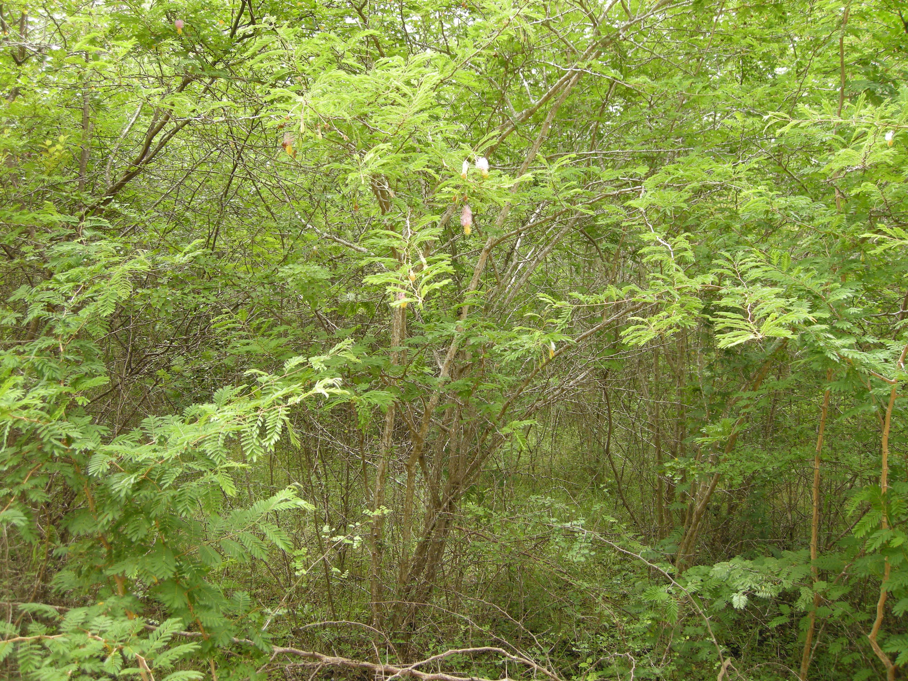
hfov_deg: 52.6
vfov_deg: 40.7
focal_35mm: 35
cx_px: 454
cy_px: 340
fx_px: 918
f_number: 3.4
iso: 64
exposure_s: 1/70.4
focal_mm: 7.5
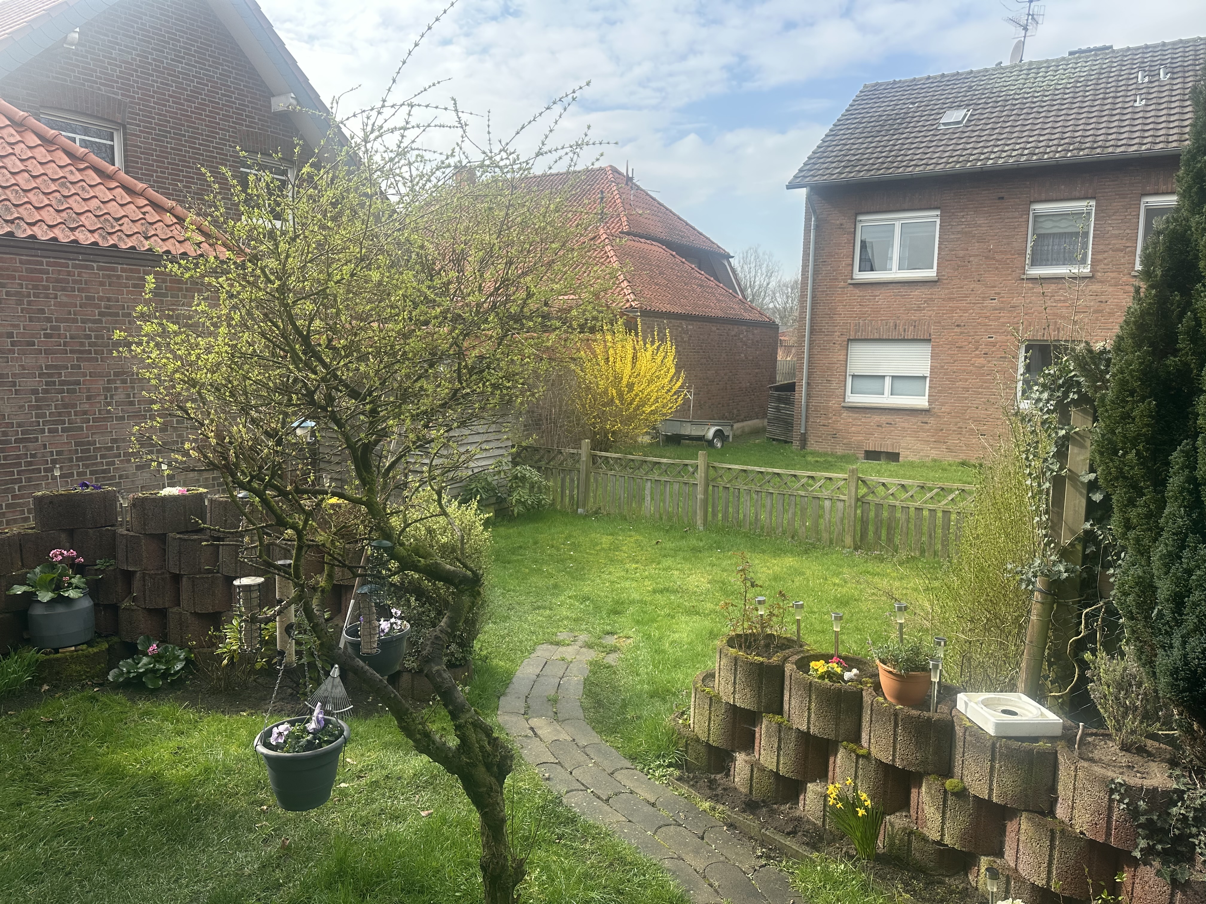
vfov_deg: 56.8
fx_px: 836
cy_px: 452
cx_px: 603
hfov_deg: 71.6
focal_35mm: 24
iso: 80
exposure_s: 1/1339
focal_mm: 6.86
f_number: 1.78
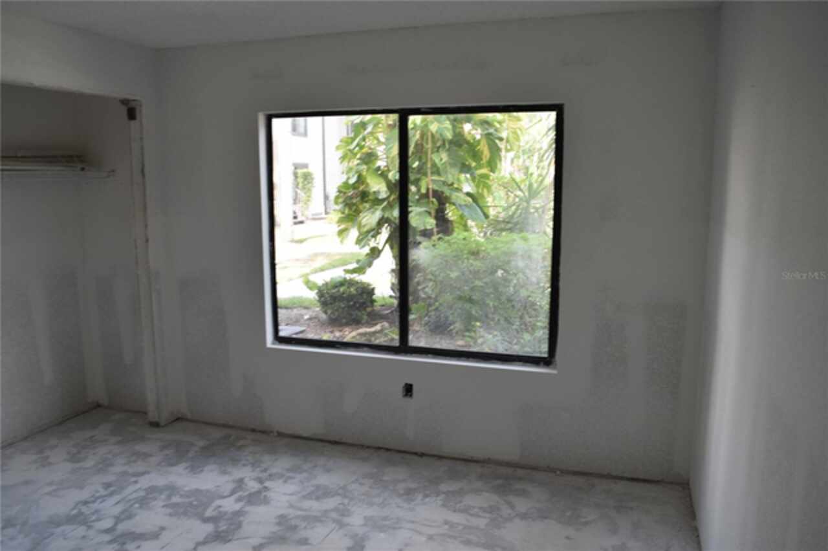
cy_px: 276
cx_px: 414
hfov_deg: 67.4
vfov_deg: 47.9
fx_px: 621
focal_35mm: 27
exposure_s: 1/125
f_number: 5.6
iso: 400
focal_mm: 18
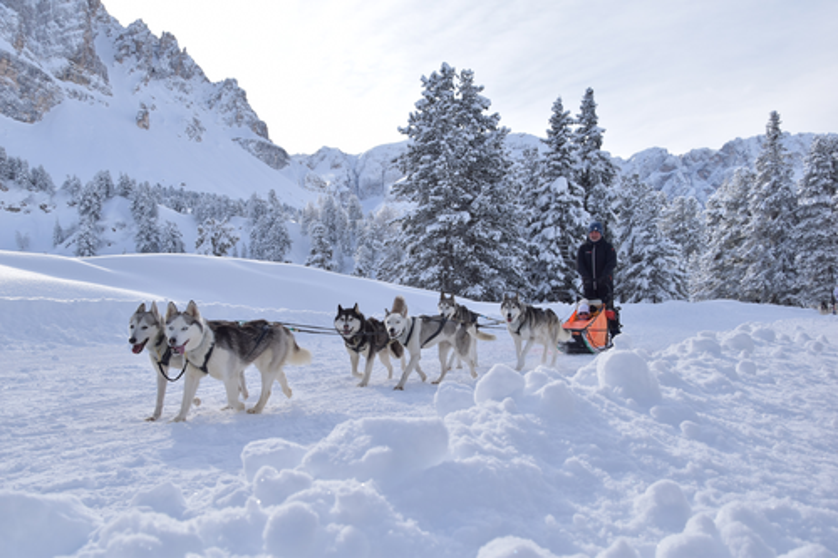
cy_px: 279
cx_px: 419
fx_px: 838
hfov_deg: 53.1
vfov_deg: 36.8
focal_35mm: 36
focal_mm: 24
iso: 200
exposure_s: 1/800
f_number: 6.3
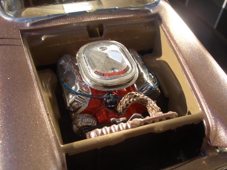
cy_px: 85
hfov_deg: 45.8
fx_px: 269
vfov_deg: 35.1
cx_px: 114
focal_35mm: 41
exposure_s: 1/500
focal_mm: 6.8
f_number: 4.6
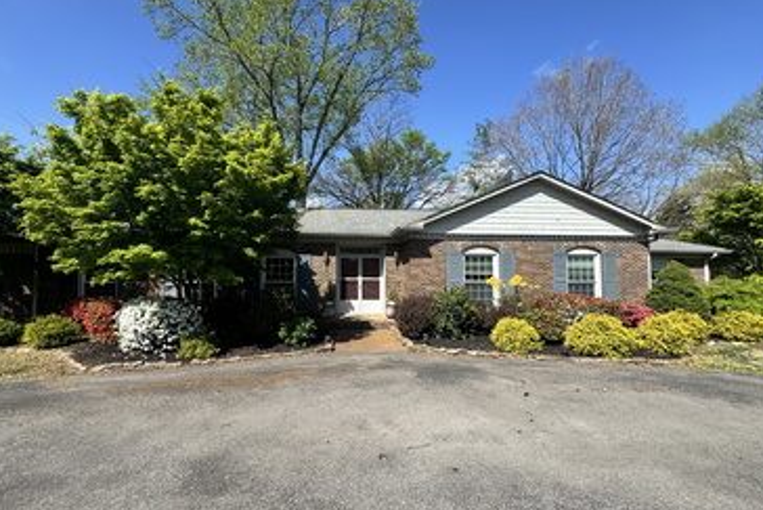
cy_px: 271
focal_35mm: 16
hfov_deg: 96.7
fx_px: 339
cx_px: 369
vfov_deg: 73.7
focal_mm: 2.22
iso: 50
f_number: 2.2
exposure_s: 1/1256
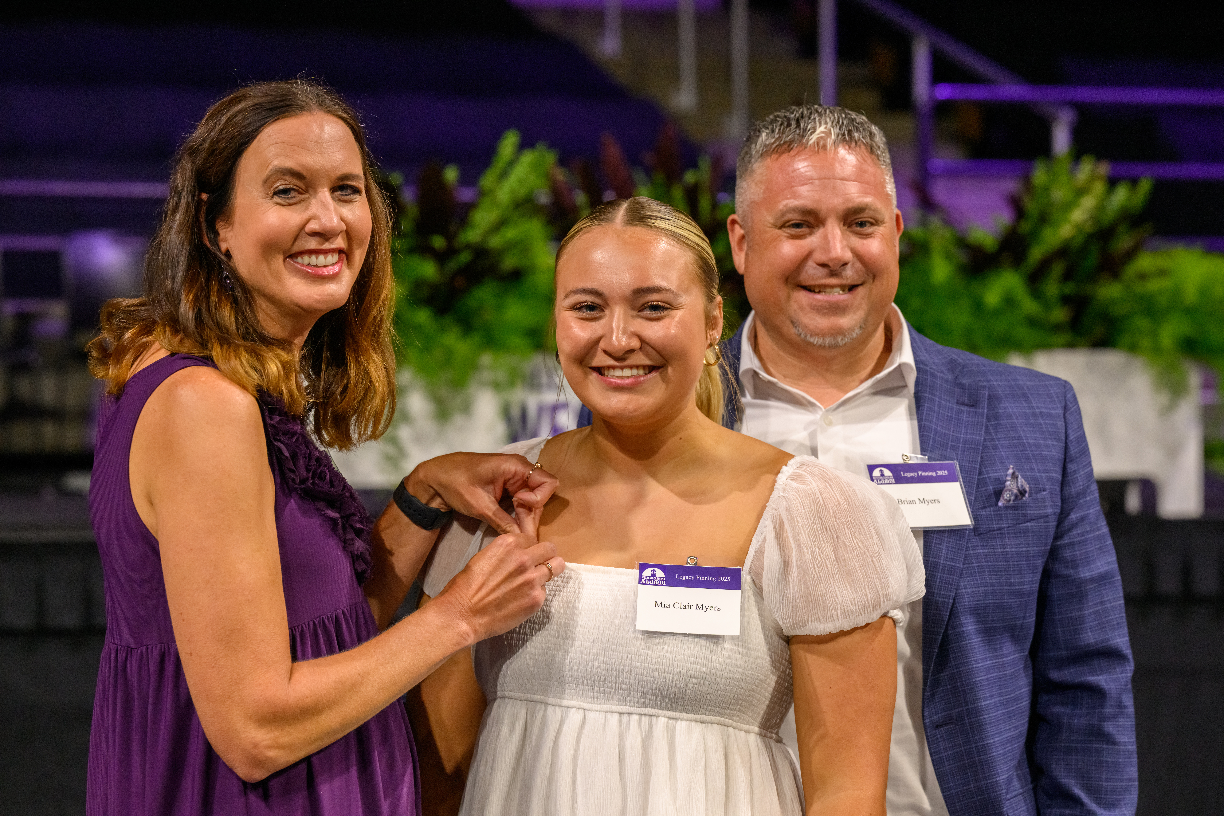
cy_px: 408
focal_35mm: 115
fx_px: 3910
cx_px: 612
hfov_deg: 17.8
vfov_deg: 11.9
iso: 2000
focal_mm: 115
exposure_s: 1/500
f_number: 5
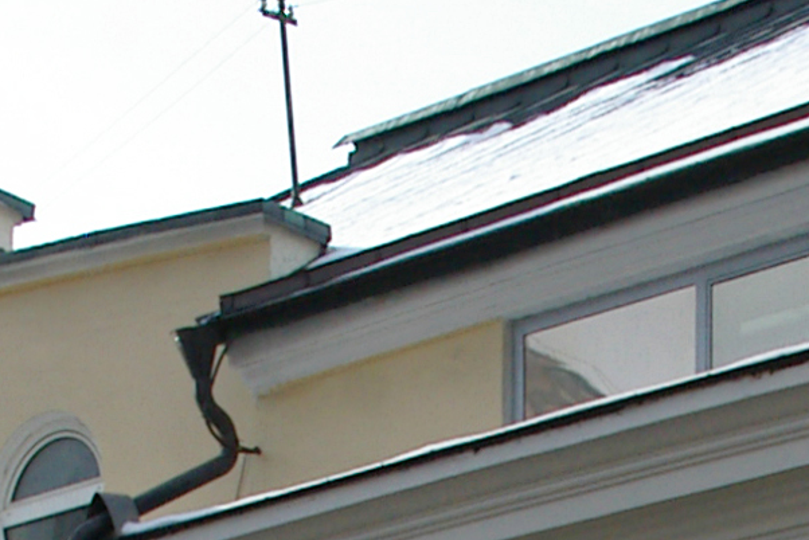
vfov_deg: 8.9
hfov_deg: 13.7
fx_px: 3372
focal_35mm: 150
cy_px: 903
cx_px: 556
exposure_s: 1/350
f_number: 8
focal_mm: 20
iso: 400
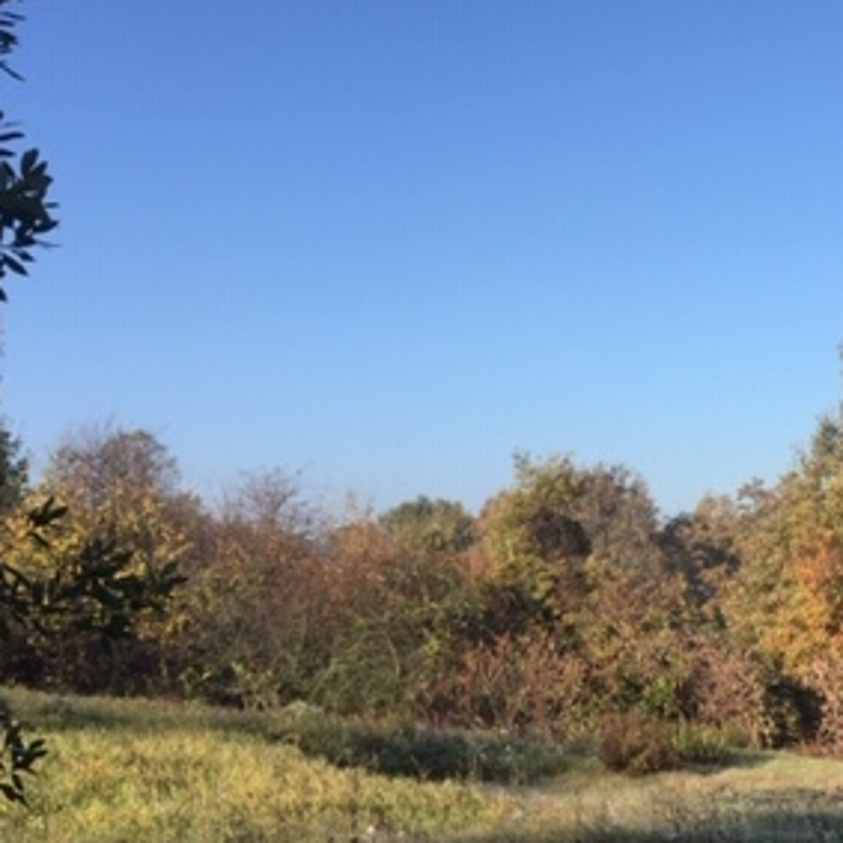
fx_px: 1598
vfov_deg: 29.3
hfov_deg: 28.4
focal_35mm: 58
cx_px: 757
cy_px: 593
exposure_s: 1/1130
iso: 32
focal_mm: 4.15
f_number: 2.2
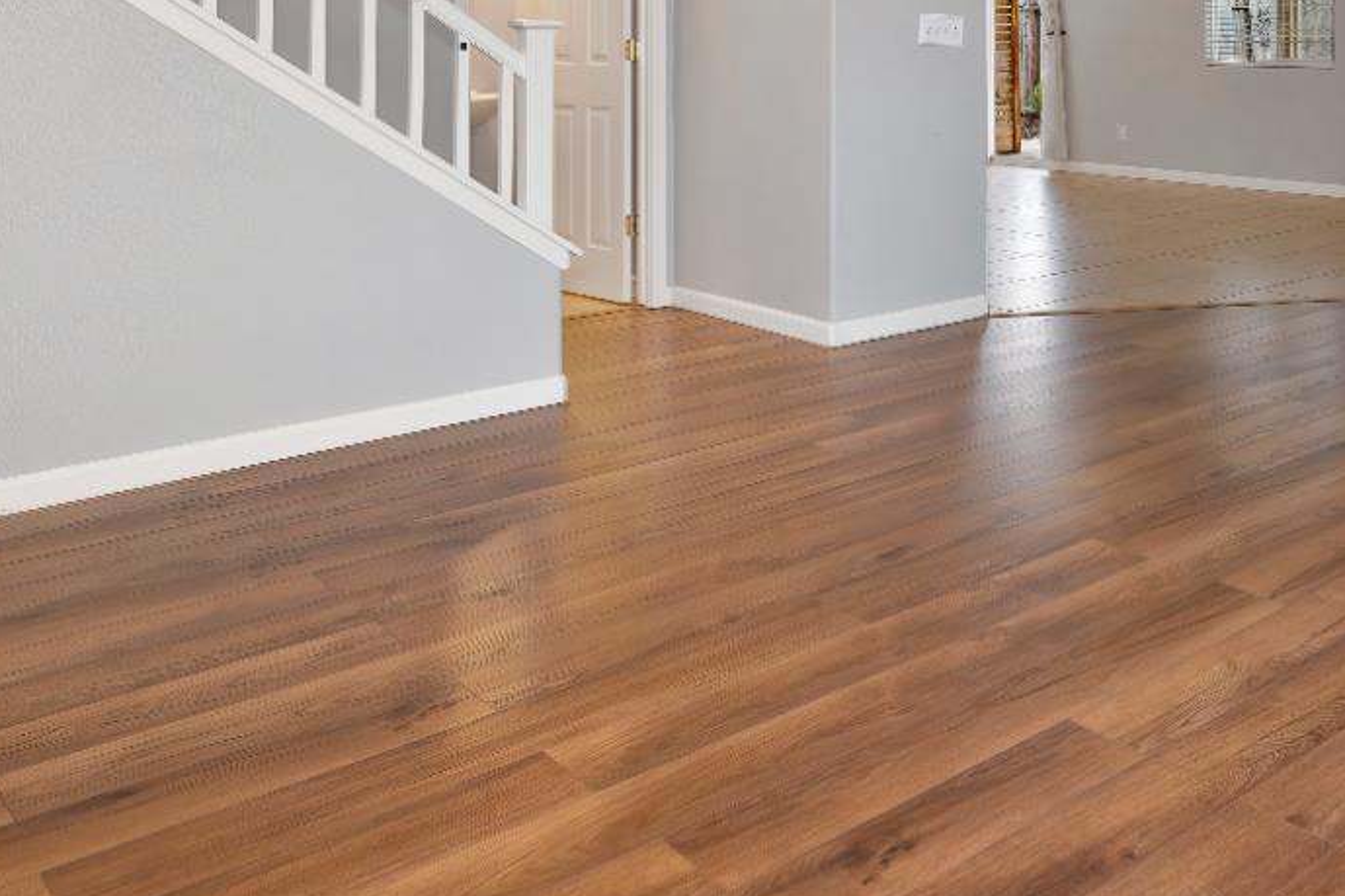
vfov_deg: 33.0
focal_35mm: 37
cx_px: 1222
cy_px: 4
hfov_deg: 46.6
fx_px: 1382
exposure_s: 1/20
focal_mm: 17
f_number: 4
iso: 500
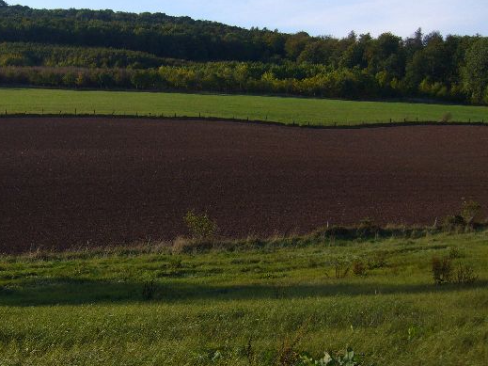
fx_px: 761
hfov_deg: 34.8
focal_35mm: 54
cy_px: 167
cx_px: 127
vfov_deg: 27.0
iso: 80
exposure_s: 1/320
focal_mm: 5.8
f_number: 5.6
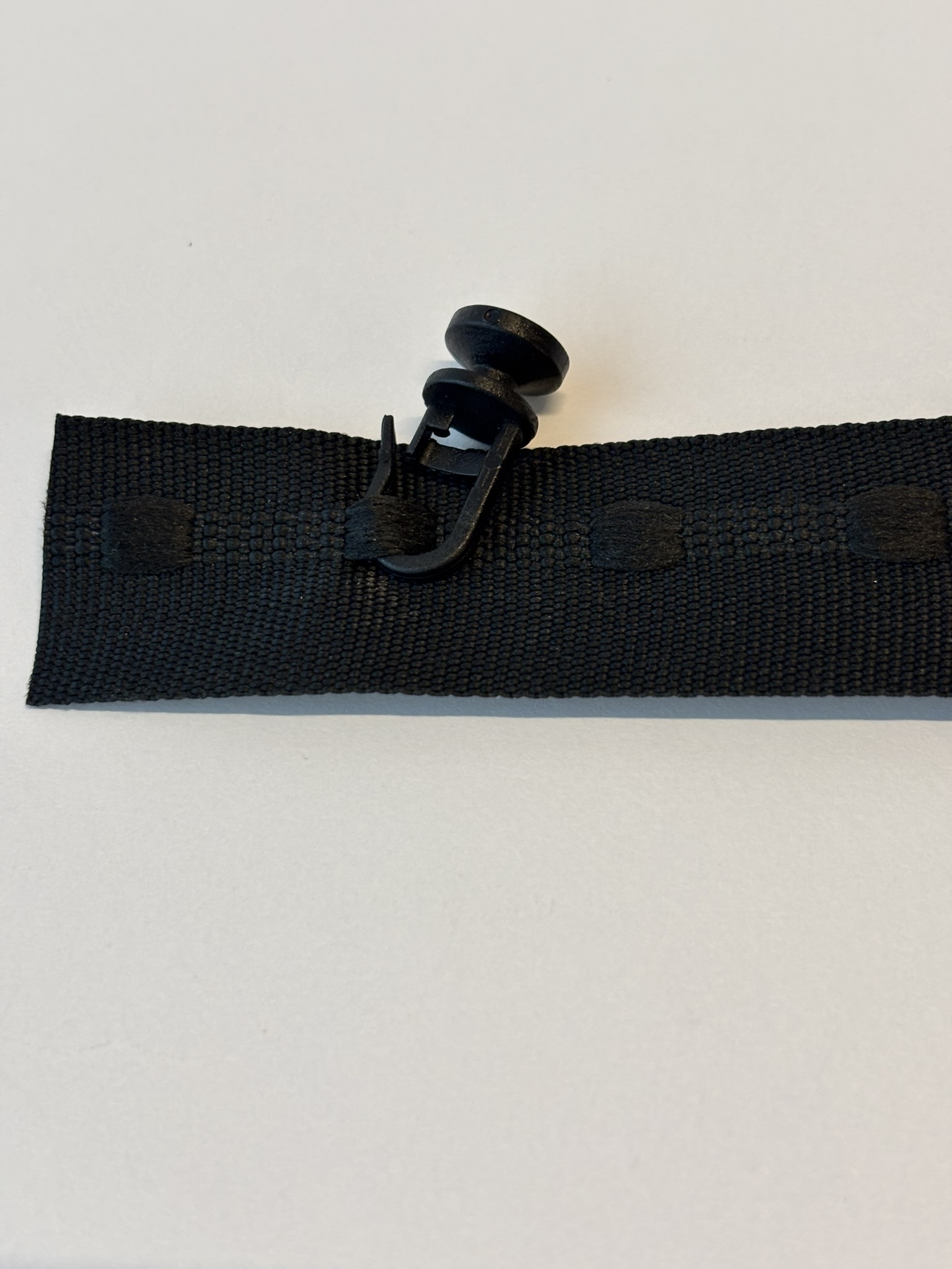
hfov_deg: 28.0
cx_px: 476
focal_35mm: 52
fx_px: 1907
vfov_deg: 36.8
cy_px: 634
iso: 80
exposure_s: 1/60
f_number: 1.6
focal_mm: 5.96
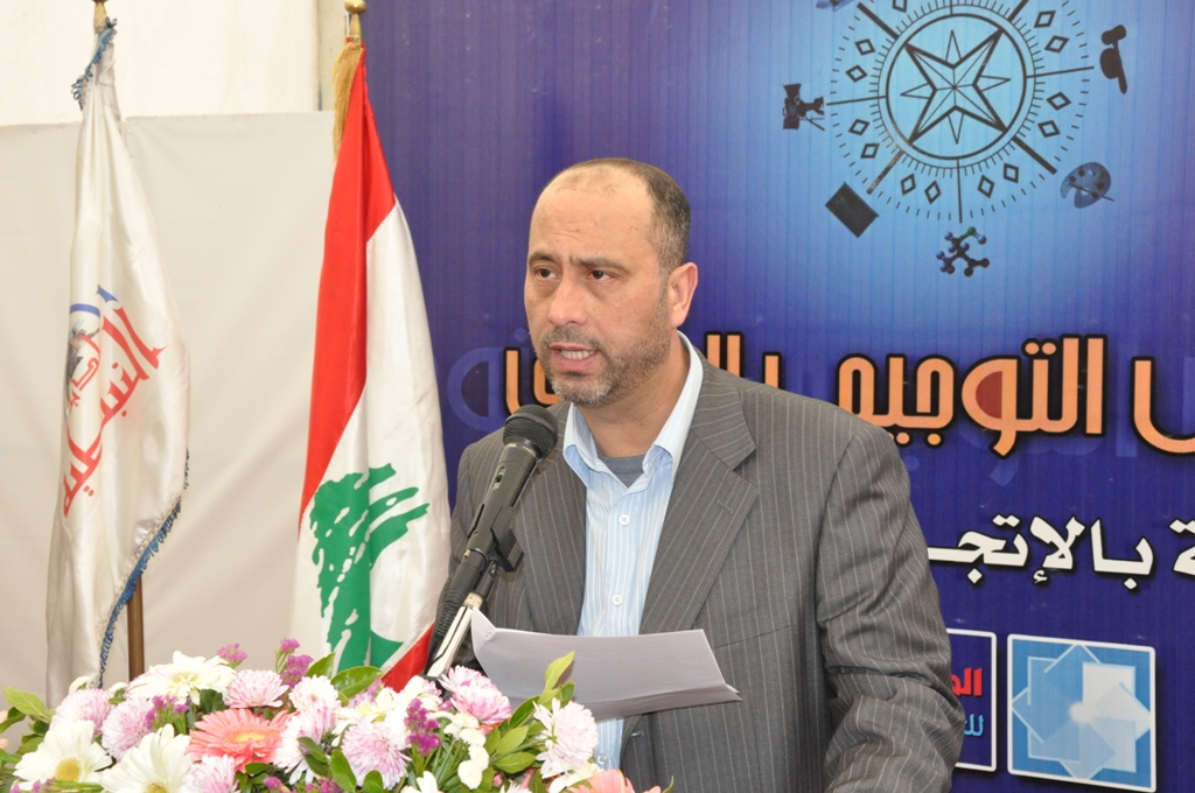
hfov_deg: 33.4
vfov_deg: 22.6
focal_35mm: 60
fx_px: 1989
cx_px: 598
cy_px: 396
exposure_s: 1/200
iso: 2000
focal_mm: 40
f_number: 11
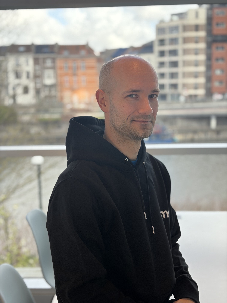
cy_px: 152
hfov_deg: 28.0
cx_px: 114
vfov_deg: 36.8
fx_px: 455
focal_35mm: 52
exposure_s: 1/166
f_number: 1.6
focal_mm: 5.96
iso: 32
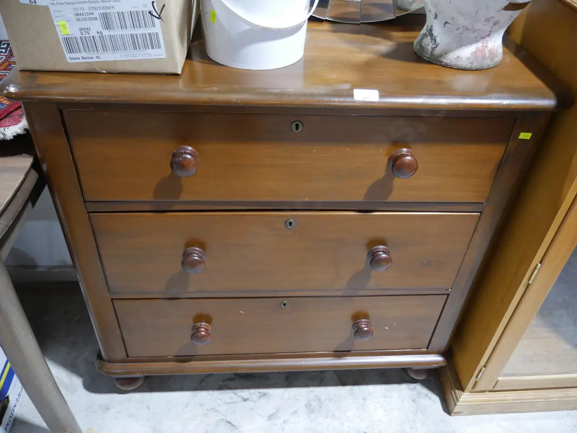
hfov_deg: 63.4
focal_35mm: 28
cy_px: 216
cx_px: 288
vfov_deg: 49.8
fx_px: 467
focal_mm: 14
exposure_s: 1/60
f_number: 3.5
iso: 800
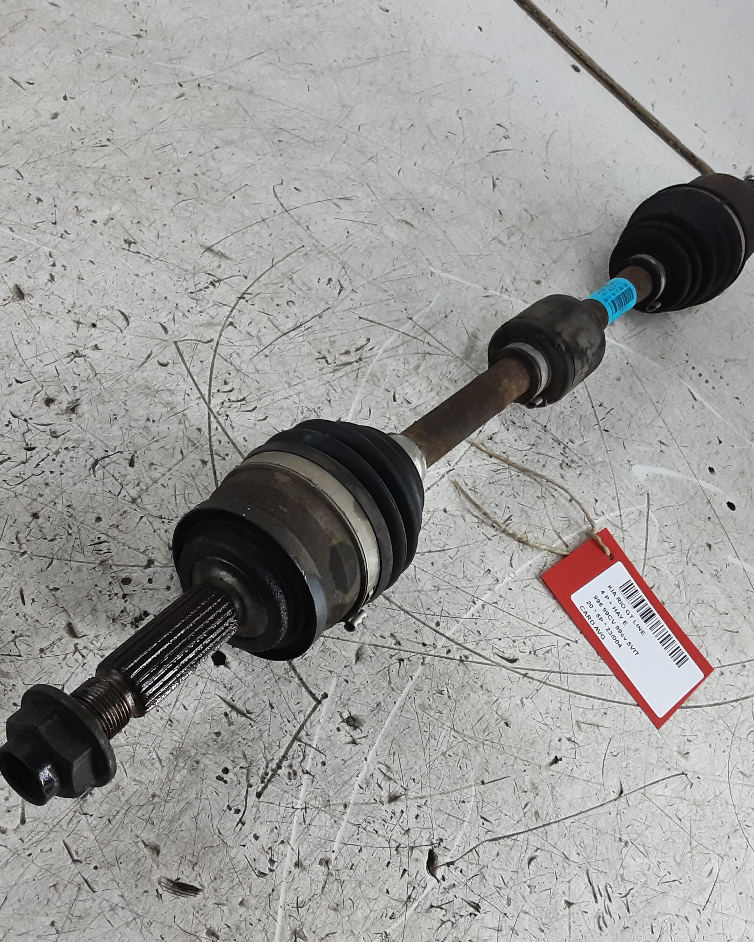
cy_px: 465
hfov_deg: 41.1
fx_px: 1004
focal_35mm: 36
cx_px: 408
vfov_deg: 50.3
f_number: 1.9
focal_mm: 2.91
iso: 125
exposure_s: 1/50
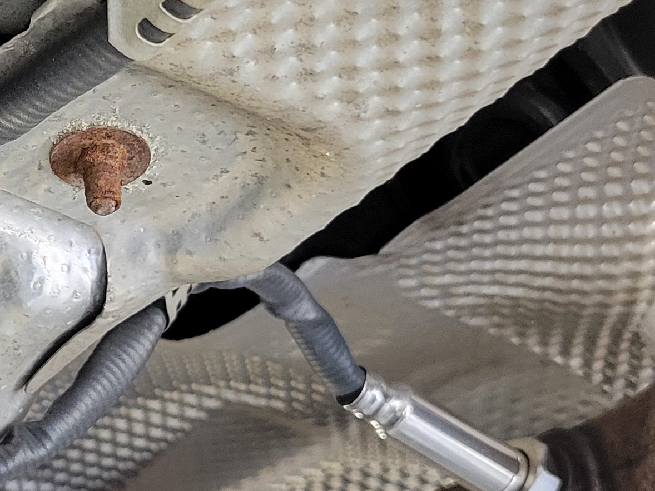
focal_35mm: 89
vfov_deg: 16.6
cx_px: -66
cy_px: 263
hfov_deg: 20.9
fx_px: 1684
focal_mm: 5.4
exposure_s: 1/50
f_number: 1.8
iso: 320
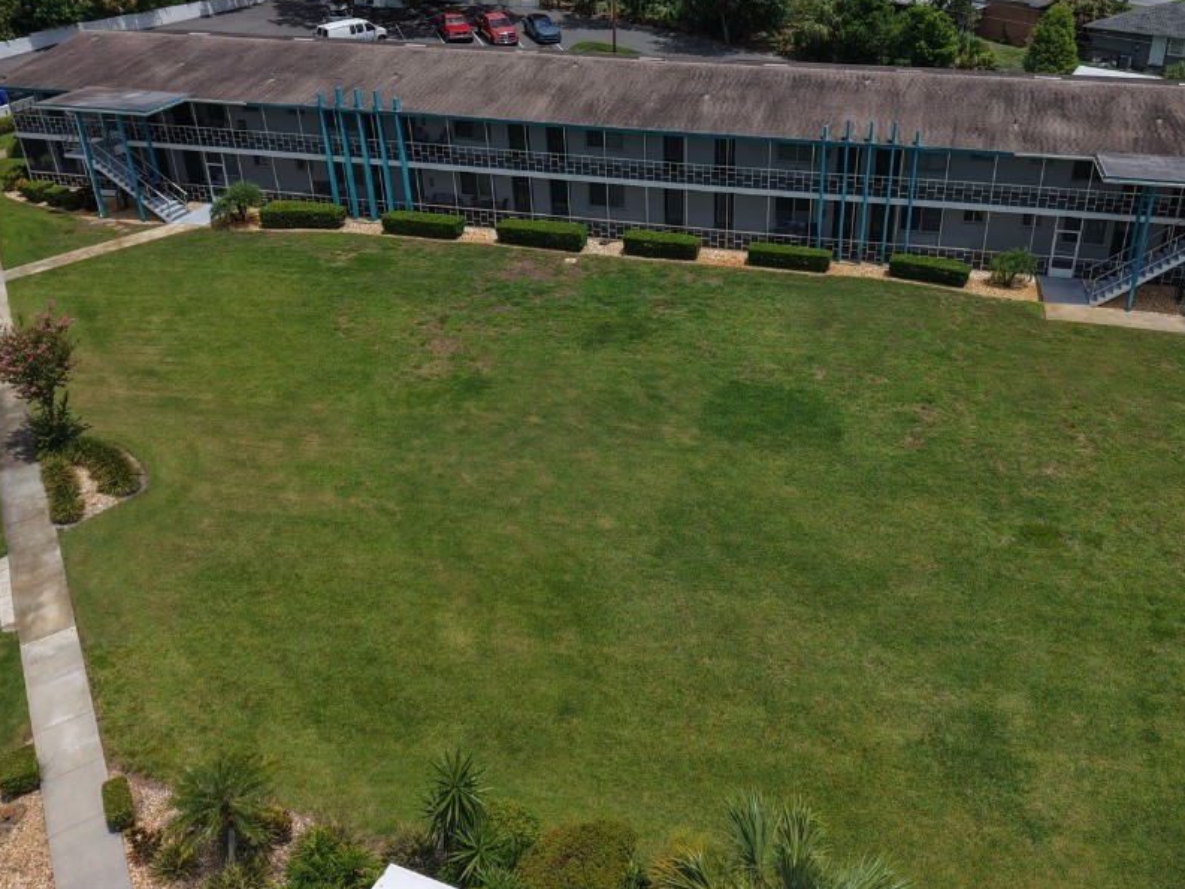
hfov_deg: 58.0
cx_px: 689
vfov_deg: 45.0
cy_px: 318
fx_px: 1061
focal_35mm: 31
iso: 110
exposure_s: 1/8000
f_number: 1.8
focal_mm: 8.67
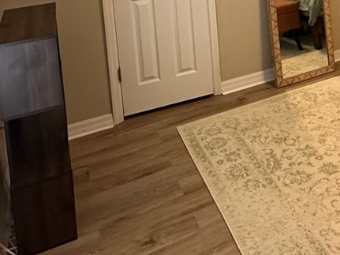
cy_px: -95
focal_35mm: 52
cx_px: 355
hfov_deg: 33.1
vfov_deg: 23.9
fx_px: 511
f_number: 2.2
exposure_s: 1/60
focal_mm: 2.22
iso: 250
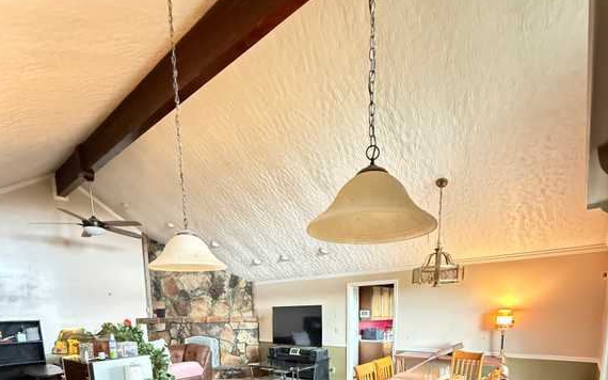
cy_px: 365
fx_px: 331
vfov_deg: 50.3
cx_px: 302
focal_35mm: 20
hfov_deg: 85.1
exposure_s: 1/20
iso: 2500
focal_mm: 2.22
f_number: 2.2
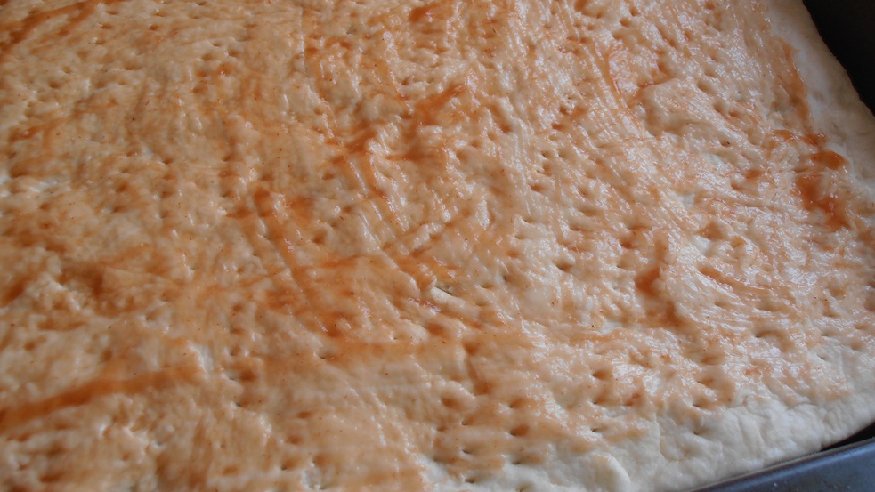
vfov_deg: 28.8
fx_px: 951
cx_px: 433
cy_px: 164
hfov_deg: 49.4
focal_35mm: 41
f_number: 3.9
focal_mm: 6.61
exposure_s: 1/125
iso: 100
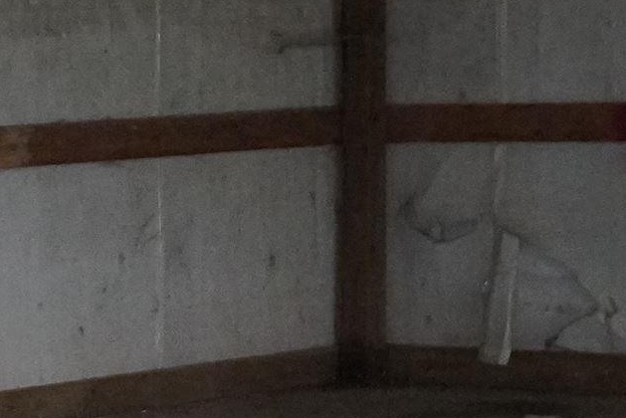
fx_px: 3566
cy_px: 343
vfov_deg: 6.7
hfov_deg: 9.6
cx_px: -480
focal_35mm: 205
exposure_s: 1/100
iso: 6400
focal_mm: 28
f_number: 4.5
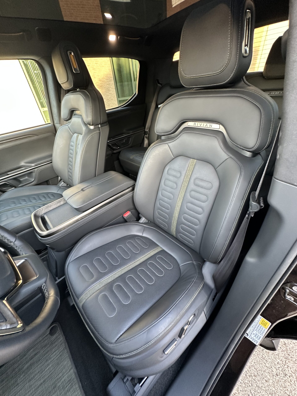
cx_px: 148
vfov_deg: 102.1
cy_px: 198
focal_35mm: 14
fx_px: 160
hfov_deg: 85.7
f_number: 2.2
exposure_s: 1/62
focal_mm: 2.22
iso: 250
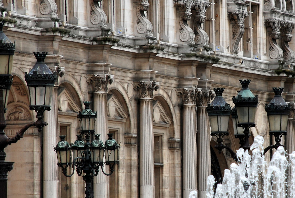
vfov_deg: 3.9
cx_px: 213
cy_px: 86
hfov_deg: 5.8
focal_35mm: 354
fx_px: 2903
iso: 200
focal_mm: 135
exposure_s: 1/400
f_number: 5.6
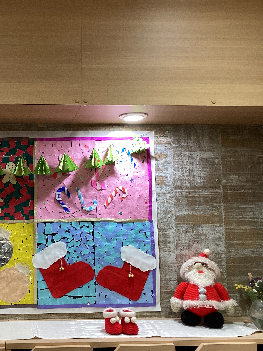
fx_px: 425
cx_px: 46
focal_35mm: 42
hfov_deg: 33.2
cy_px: 175
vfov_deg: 44.8
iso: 125
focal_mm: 3.3
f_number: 2.4
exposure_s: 1/60
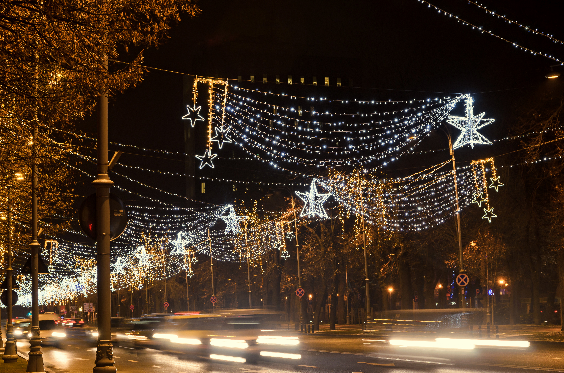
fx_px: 2228
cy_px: 186
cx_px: 282
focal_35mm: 142
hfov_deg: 14.4
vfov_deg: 9.6
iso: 100
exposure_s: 1/1.67
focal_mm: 95
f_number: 11
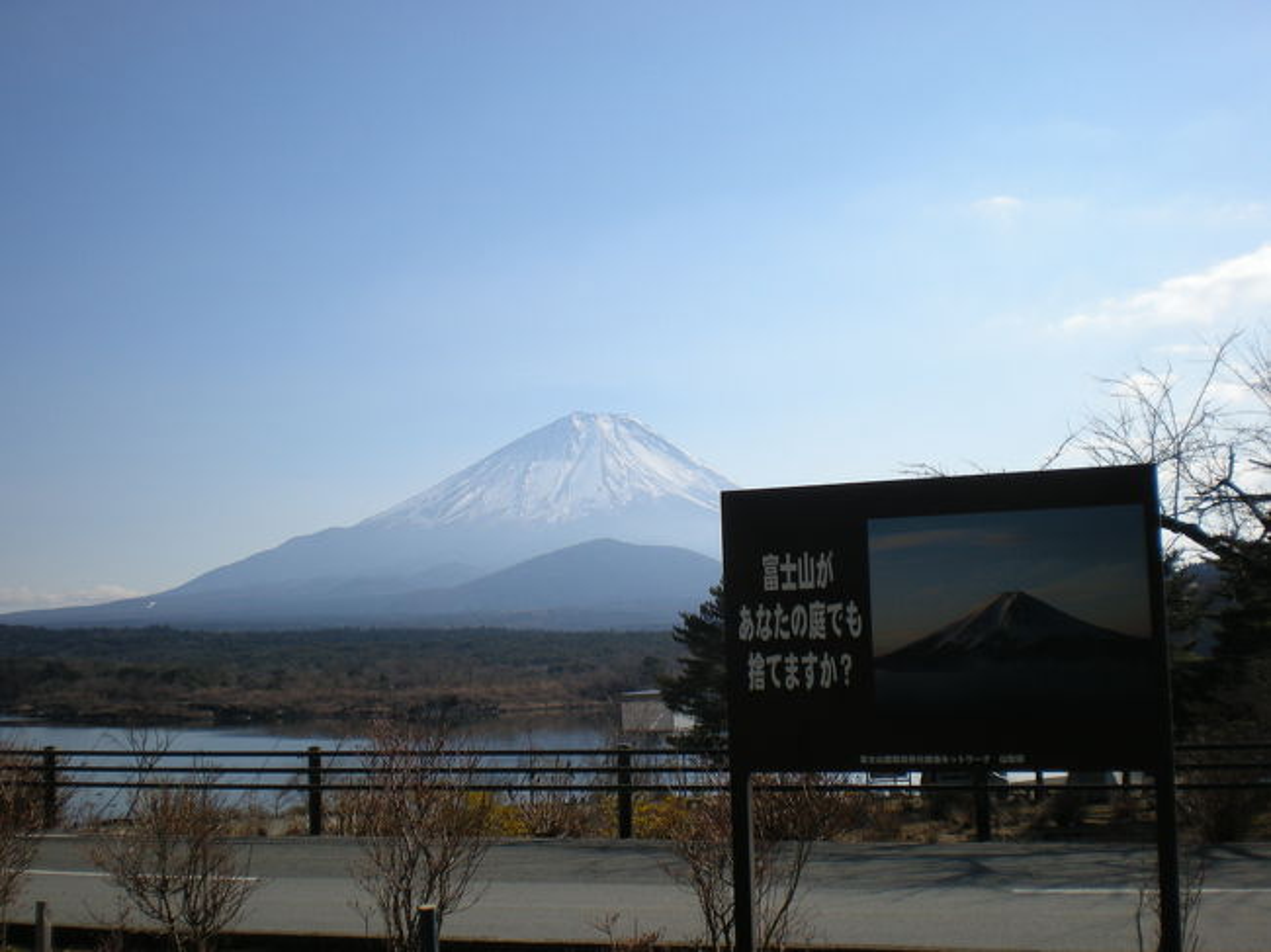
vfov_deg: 32.9
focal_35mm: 44
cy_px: 476
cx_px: 636
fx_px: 1615
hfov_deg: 43.0
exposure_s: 1/524
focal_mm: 7.4
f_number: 4.9
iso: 64
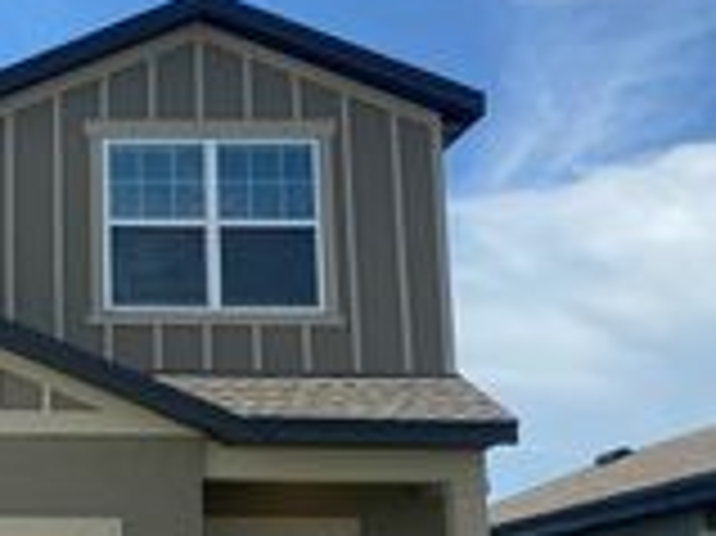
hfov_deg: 22.3
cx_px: -104
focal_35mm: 82
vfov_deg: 18.0
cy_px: 277
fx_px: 1695
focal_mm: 4.25
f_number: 1.8
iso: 32
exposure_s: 1/3300
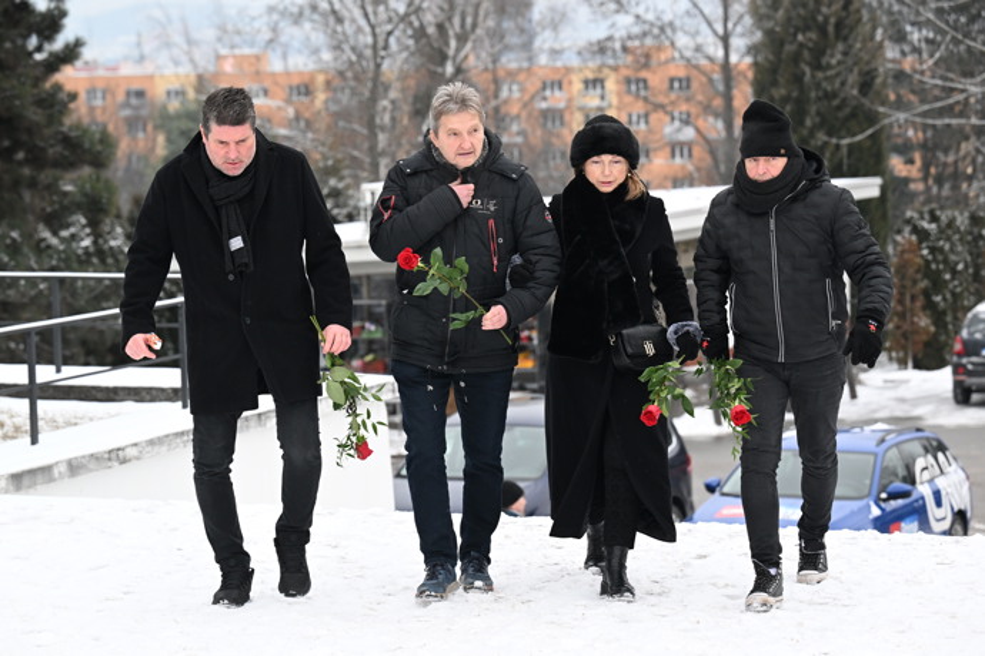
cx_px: 492
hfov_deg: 17.1
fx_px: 3283
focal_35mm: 120
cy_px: 328
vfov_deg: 11.4
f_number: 5
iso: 2000
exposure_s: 1/320
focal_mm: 120
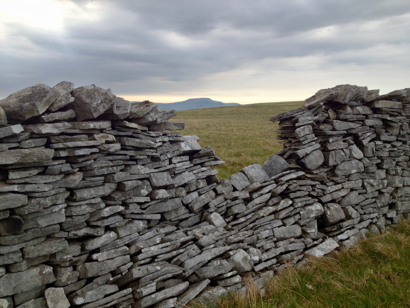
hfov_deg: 52.6
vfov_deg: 40.7
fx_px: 415
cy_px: 154
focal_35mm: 35
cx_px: 205
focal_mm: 4.28
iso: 50
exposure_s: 1/325
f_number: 2.4
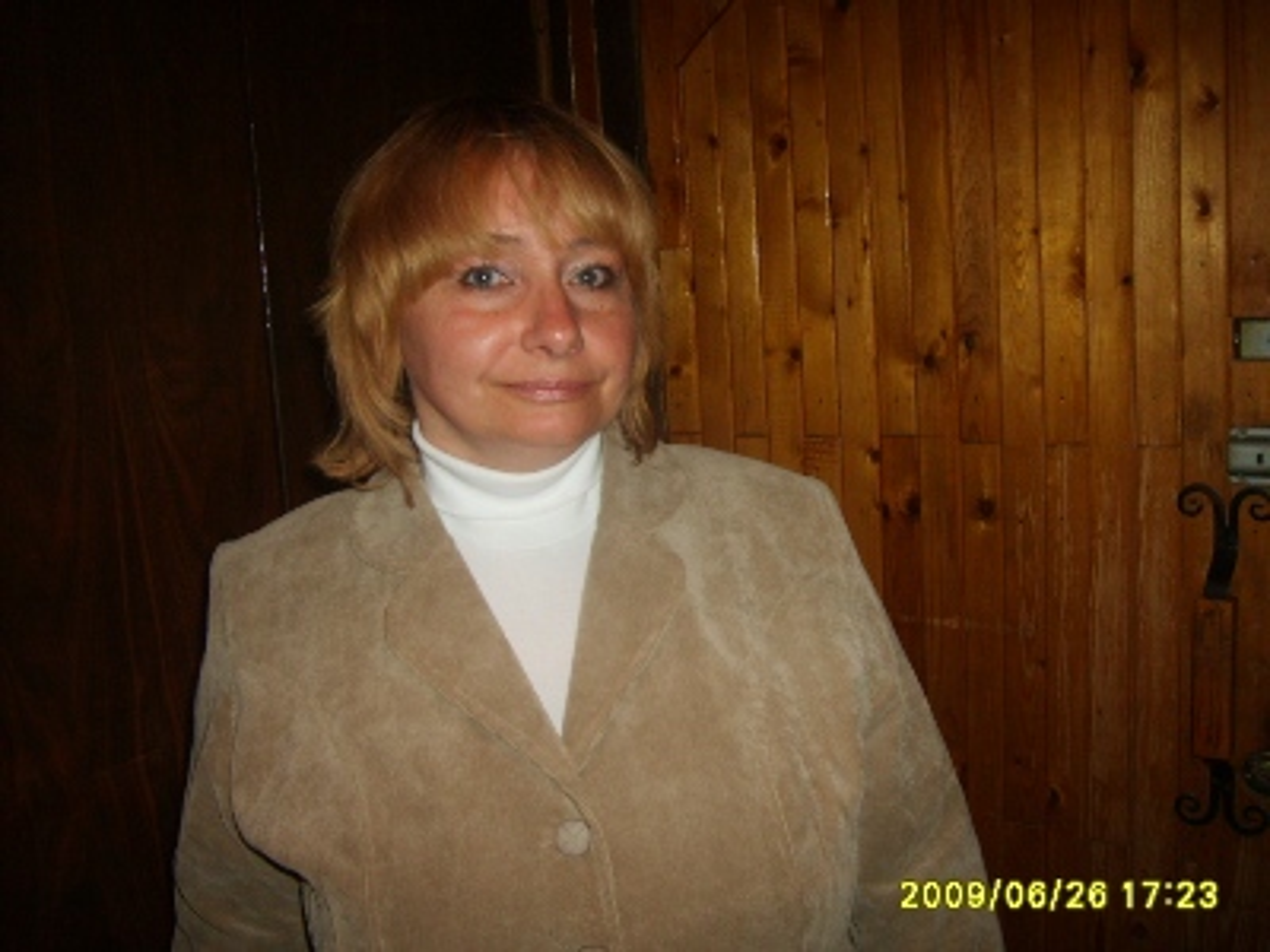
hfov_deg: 52.6
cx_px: 635
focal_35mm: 35
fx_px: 1284
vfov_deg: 40.7
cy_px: 476
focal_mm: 5.8
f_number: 2.8
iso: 100
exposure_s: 1/45
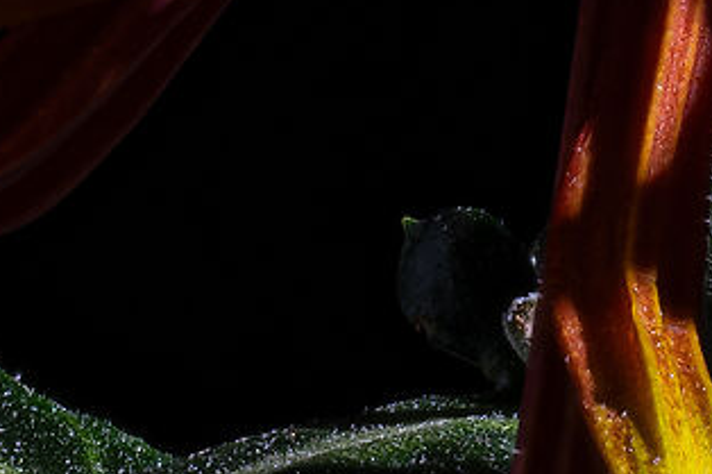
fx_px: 15853
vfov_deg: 1.7
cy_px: -592
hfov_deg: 2.6
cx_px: 347
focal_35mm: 802
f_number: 14
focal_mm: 105
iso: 100
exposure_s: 1/2
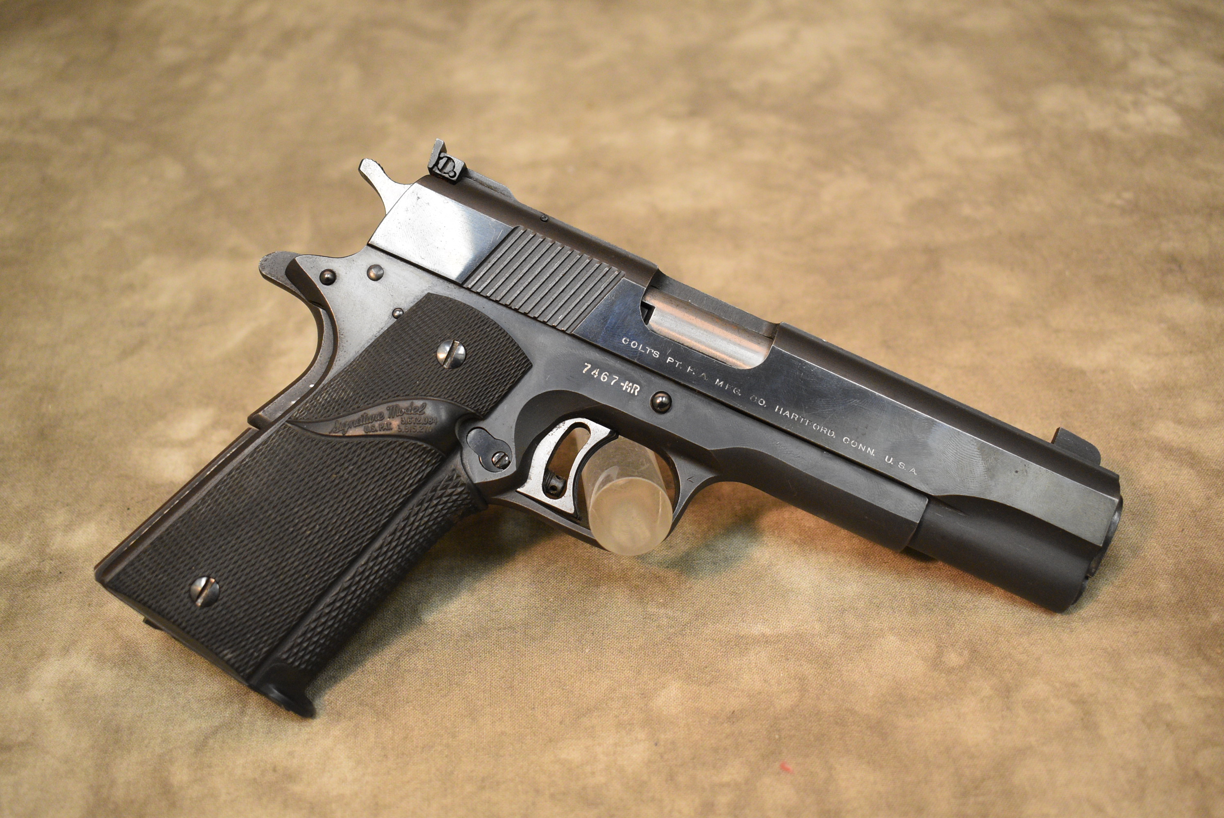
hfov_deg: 49.5
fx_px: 1327
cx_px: 612
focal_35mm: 39
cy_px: 409
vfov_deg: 34.3
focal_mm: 26
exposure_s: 1/125
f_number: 4
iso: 1600
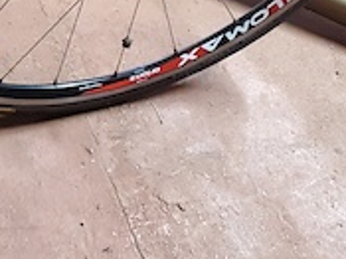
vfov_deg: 11.3
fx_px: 1189
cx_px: -303
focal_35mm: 119
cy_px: -259
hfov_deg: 14.3
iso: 640
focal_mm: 4.3
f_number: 1.5
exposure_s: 1/30
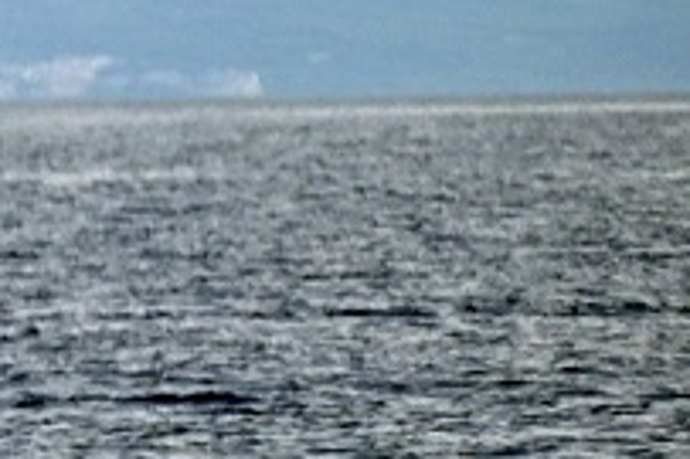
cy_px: 5
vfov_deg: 1.6
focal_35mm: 857
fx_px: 16412
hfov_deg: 2.4
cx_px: -1761
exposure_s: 1/6400
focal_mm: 116
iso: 250
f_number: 4.8
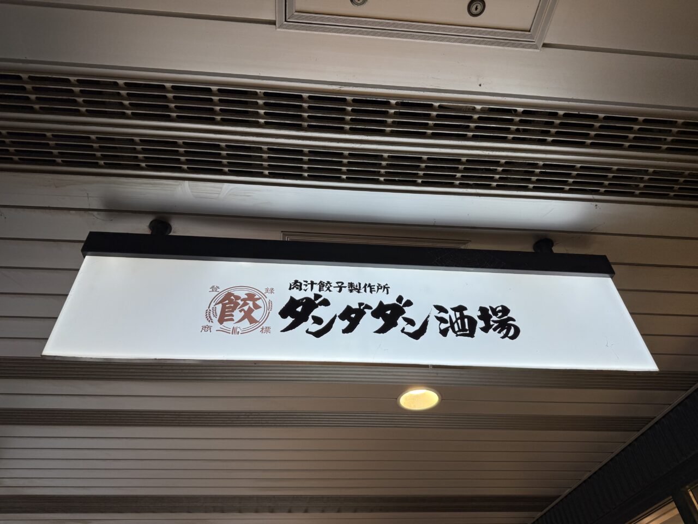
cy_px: 262
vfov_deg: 56.8
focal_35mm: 24
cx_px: 349
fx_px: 484
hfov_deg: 71.6
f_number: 1.78
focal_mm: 6.76
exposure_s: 1/204
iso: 80
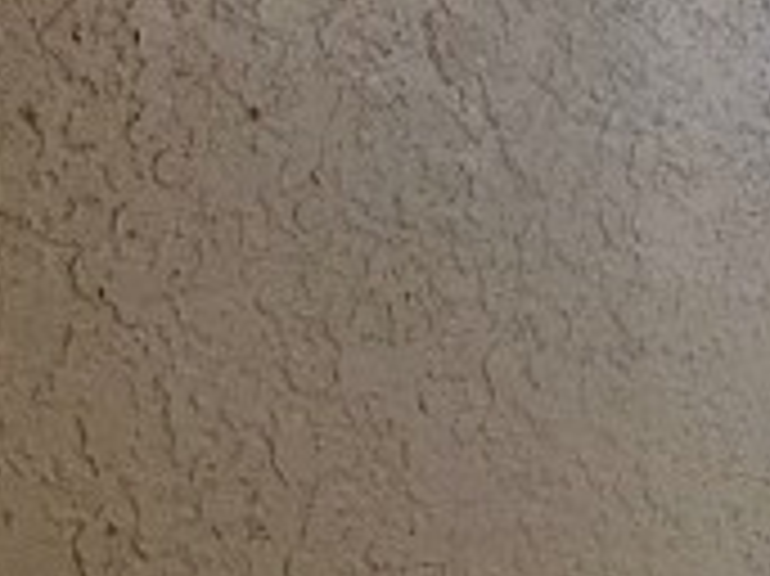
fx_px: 1867
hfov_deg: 15.2
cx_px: 1783
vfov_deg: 17.2
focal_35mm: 84
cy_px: 562
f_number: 2.2
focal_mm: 2.22
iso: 160
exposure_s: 1/120
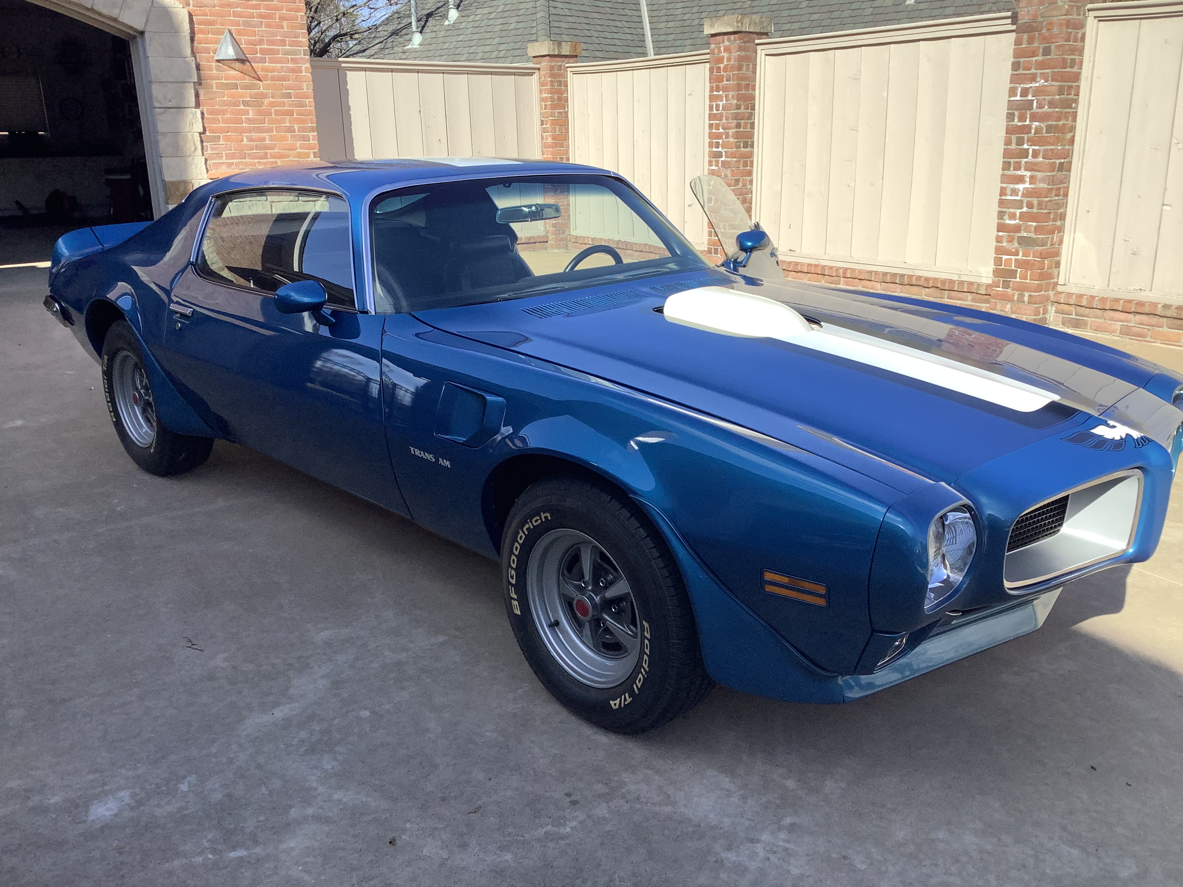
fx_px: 1059
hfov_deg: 58.4
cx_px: 592
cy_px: 444
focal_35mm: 31
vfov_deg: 45.4
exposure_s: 1/858
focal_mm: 3.3
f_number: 2.4
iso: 25
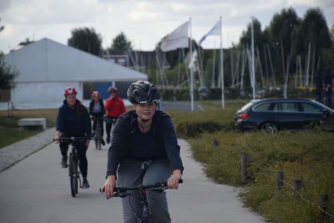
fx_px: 1949
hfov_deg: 9.8
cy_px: 112
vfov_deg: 6.6
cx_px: 167
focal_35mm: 210
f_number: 5.6
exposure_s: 1/500
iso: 200
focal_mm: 140
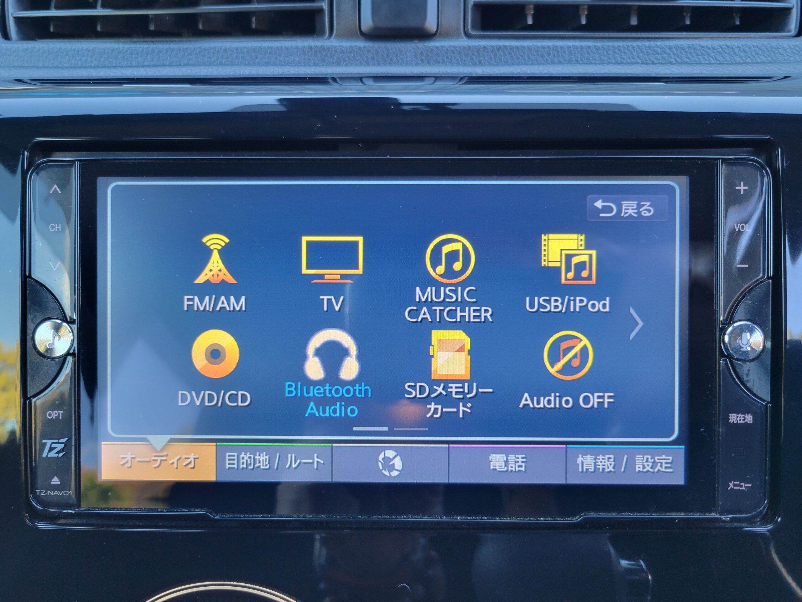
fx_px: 602
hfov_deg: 67.3
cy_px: 301
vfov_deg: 53.1
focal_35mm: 26
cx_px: 401
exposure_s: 1/100
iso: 200
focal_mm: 5.4
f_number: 1.8
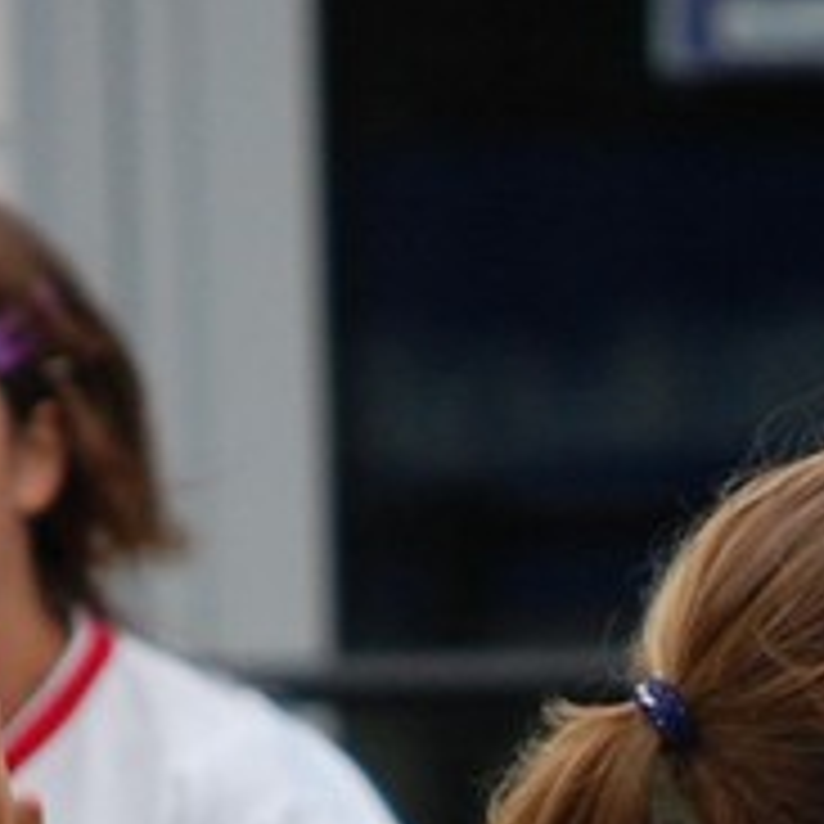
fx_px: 38296
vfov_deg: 1.2
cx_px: 648
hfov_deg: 1.2
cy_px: 856
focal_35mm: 1422
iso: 400
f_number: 5.6
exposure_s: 1/800
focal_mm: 200
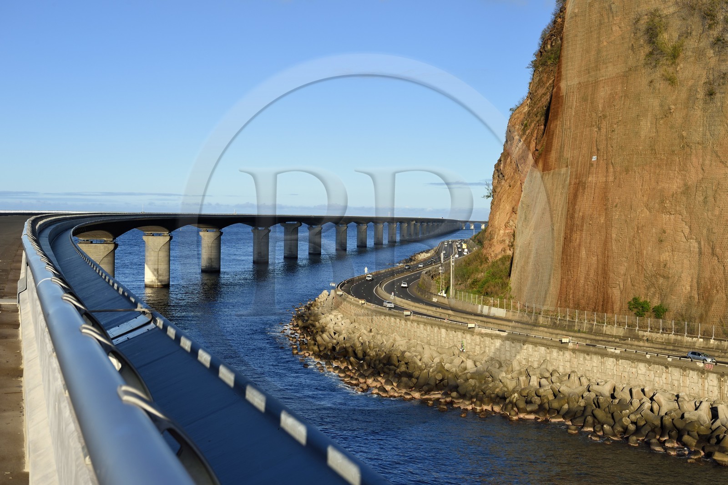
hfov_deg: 36.3
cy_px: 242
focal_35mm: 55
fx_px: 1112
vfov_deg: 24.6
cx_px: 364
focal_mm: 55
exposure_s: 1/400
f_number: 10
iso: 200
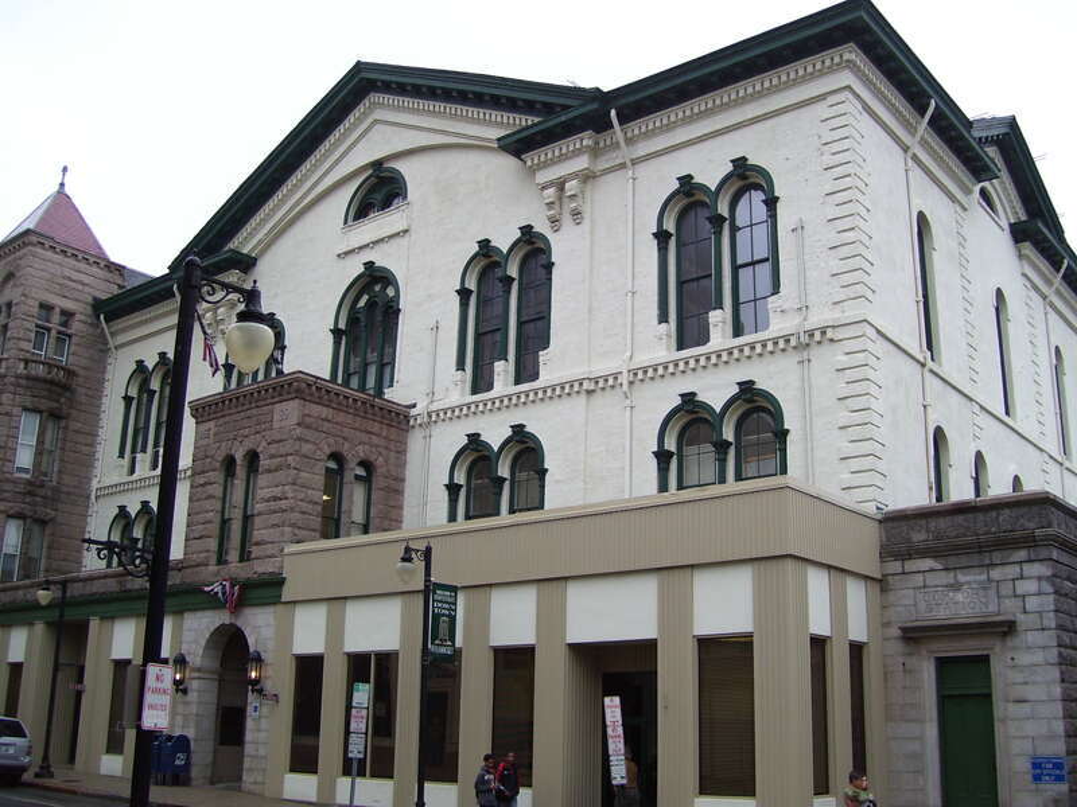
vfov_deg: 39.7
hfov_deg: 51.4
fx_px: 1120
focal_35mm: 36
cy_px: 404
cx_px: 538
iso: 80
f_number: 2.7
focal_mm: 6
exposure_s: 1/180
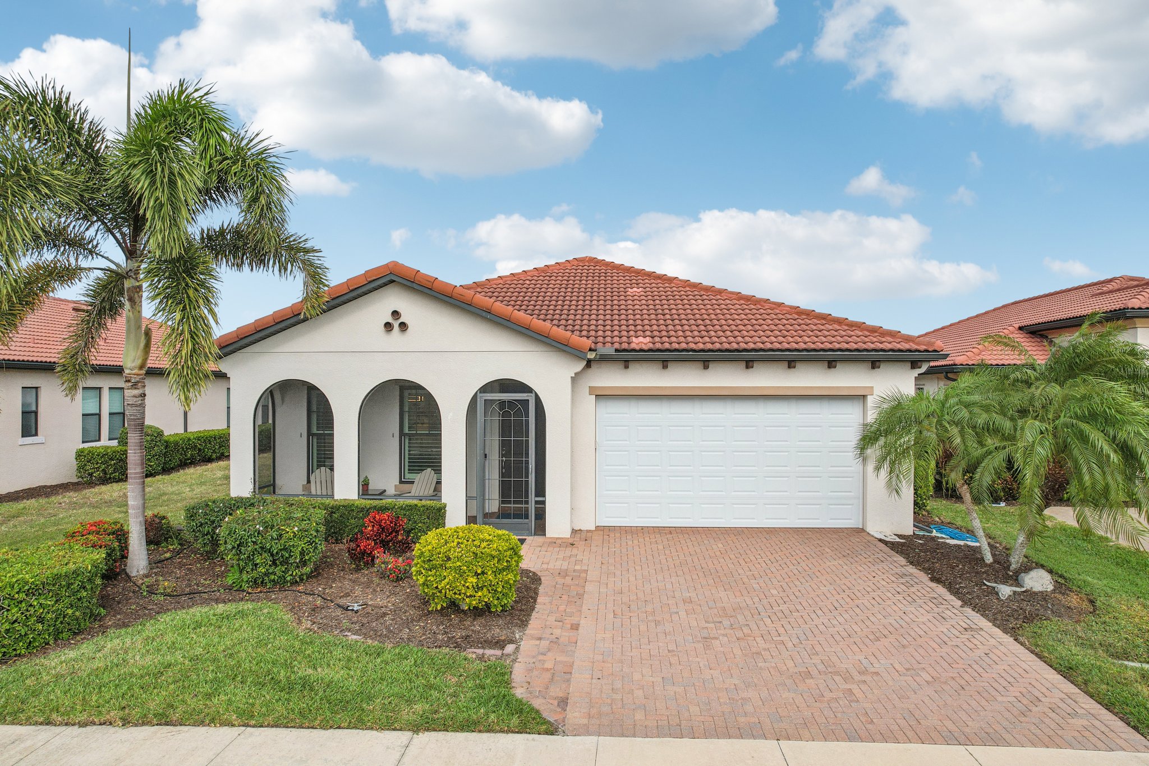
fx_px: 702
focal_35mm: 22
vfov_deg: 57.2
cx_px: 574
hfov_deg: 78.6
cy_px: 383
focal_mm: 8.4
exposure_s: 1/2500
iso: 100
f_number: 2.8
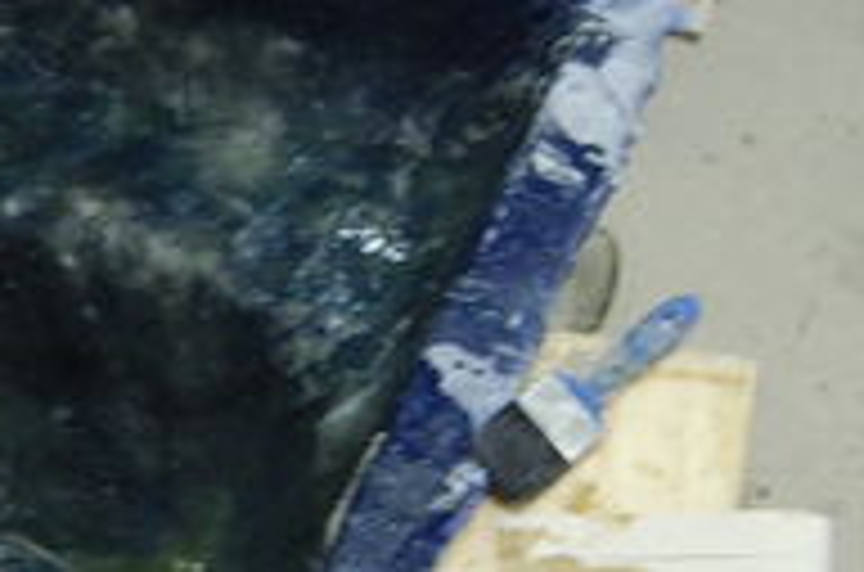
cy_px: 342
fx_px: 2633
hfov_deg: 18.3
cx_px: 72
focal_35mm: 110
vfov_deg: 12.4
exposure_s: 1/10
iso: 800
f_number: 3.8
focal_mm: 22
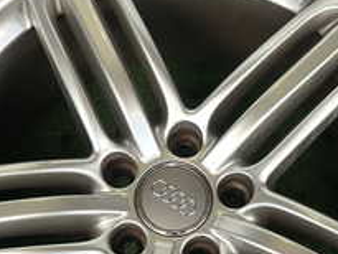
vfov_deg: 19.8
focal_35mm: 73
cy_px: 231
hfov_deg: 26.7
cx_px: 173
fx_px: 713
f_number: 2.8
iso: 100
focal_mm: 4.5
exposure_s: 1/250
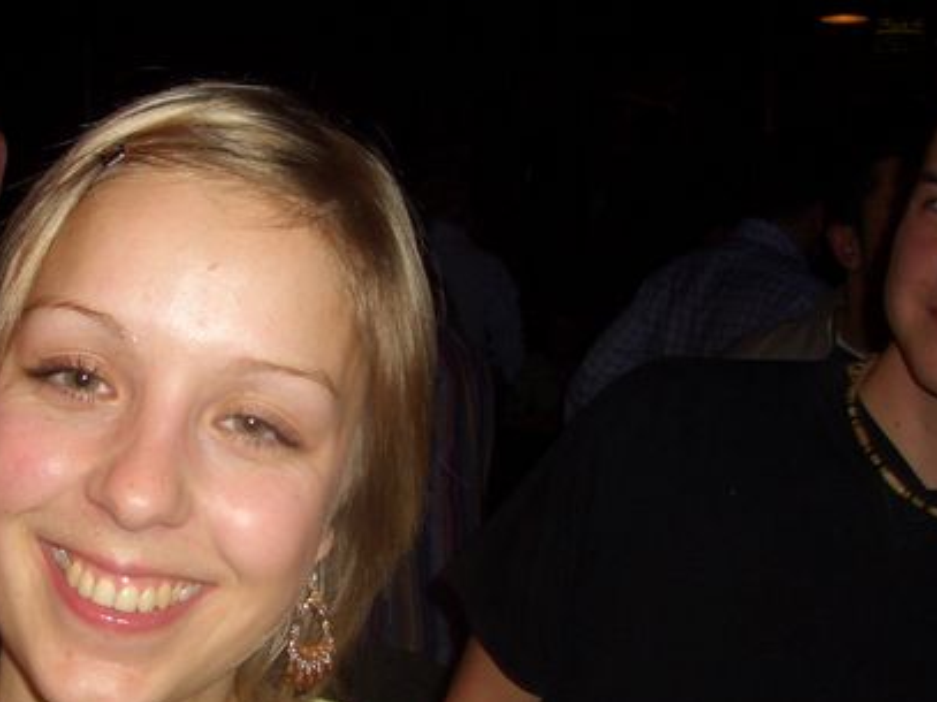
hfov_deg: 34.6
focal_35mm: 55
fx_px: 1488
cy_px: 476
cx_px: 299
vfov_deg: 26.4
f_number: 2.6
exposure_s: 1/60
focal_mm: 5.8
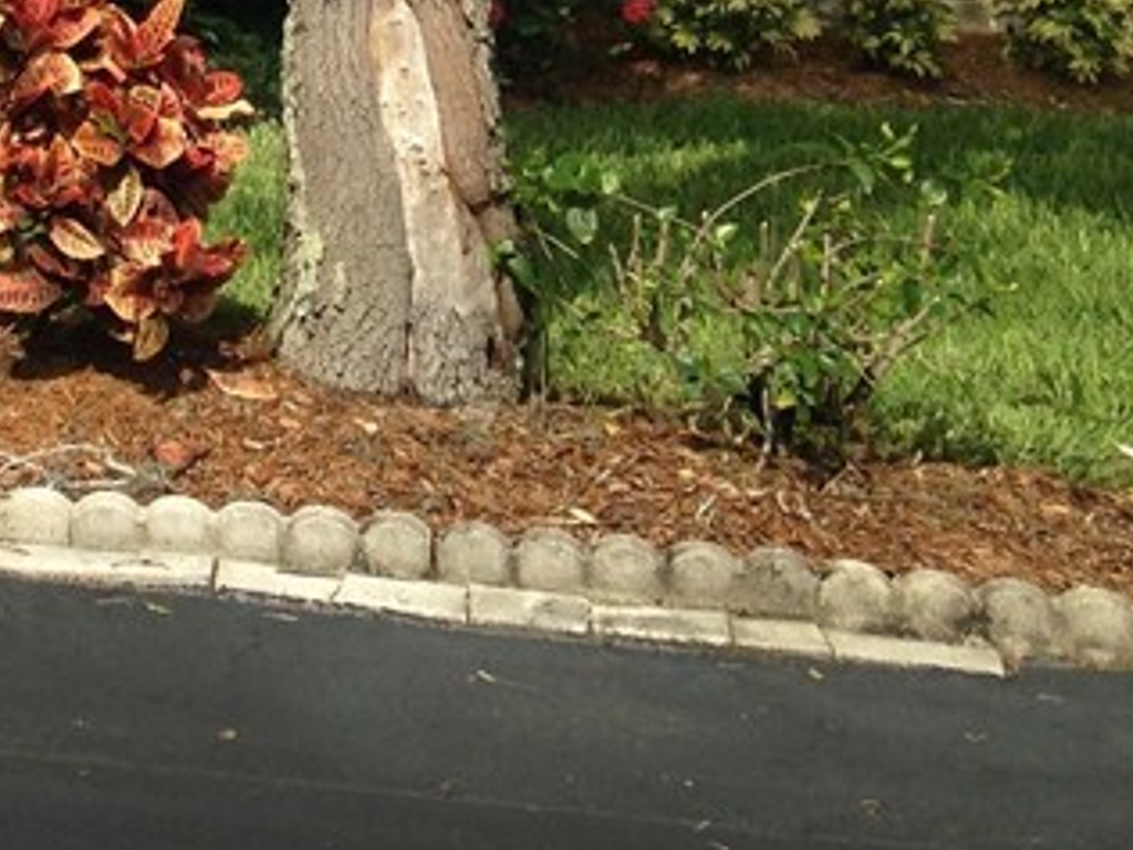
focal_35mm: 107
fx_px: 3502
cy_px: -520
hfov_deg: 17.3
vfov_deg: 12.9
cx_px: -305
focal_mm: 4.12
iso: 50
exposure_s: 1/1466
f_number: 2.4
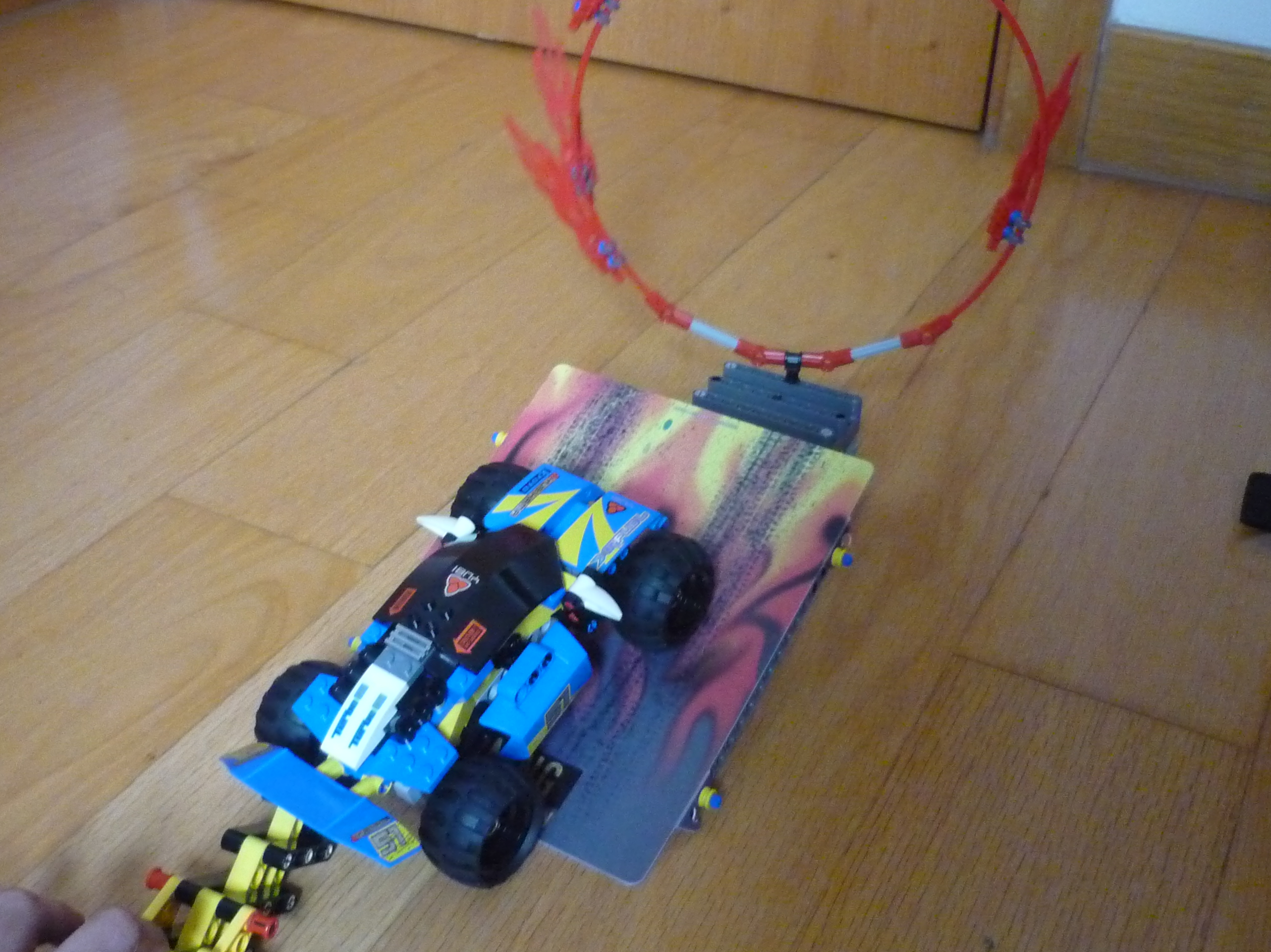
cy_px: 403
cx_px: 552
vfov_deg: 34.3
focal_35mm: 42
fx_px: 1542
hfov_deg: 44.7
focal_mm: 5.5
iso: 800
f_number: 2.8
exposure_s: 1/50
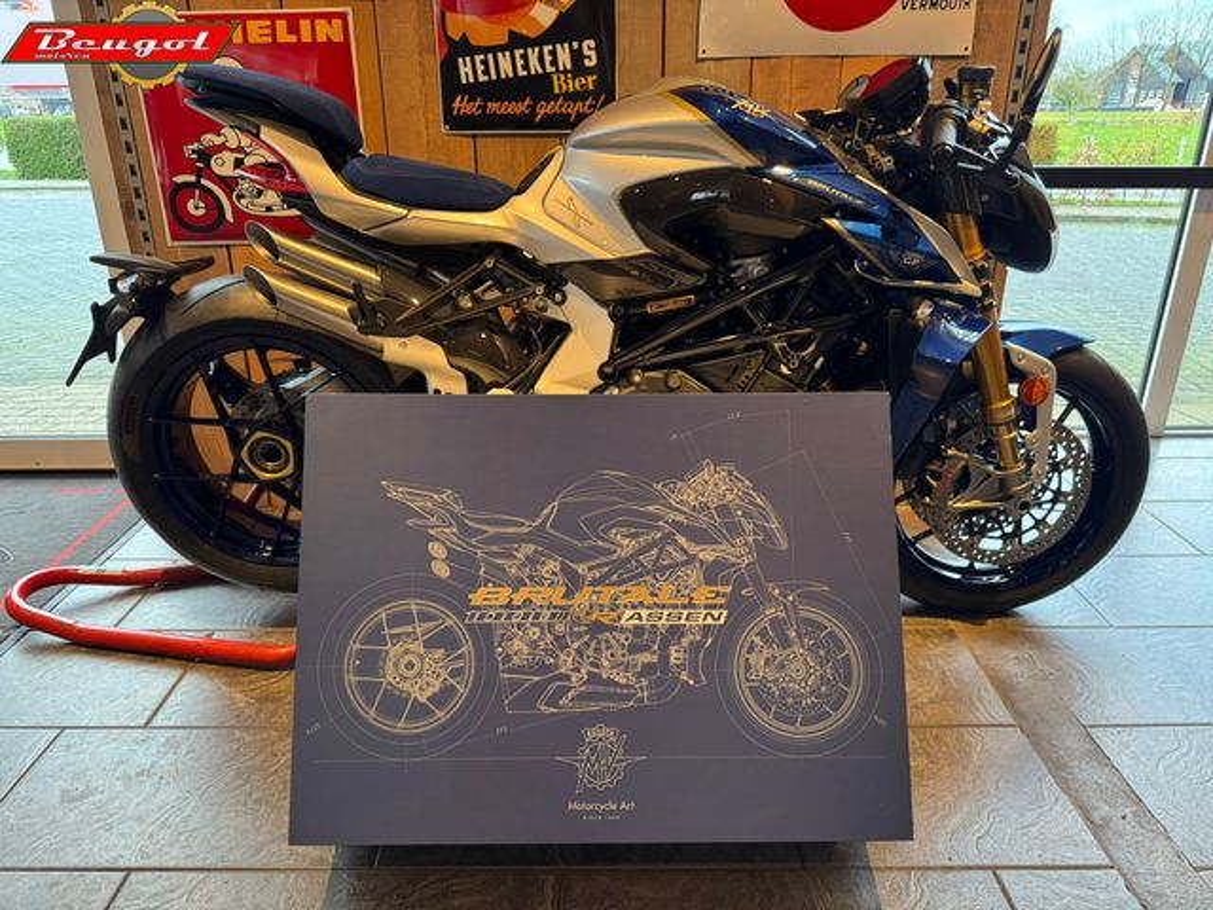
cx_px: 606
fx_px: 841
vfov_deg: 56.8
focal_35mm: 24
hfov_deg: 71.6
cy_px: 455
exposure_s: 1/50
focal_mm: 6.76
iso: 400
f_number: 1.78
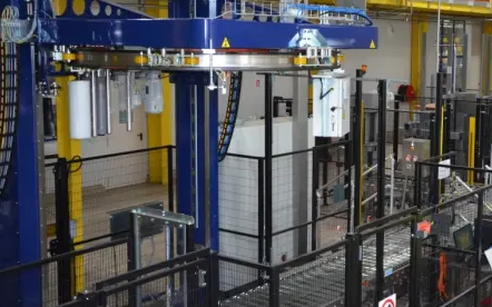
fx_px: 778
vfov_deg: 22.3
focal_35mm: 58
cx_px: 384
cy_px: 118
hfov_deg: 34.2
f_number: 3.8
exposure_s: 1/60
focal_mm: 24
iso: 900
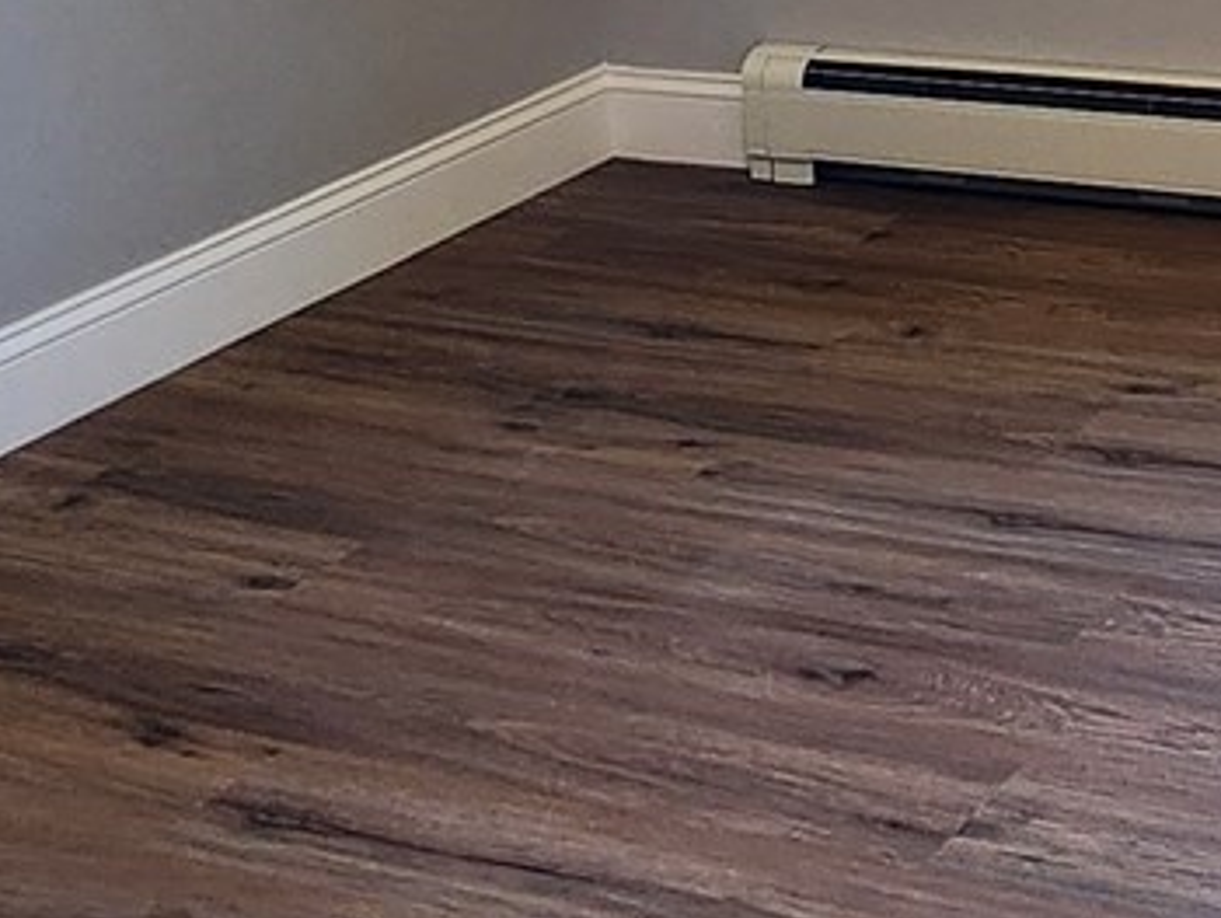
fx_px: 2683
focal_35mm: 76
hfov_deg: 24.5
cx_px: 1221
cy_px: -304
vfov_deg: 18.0
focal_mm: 2.2
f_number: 2.2
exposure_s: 1/60
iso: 160
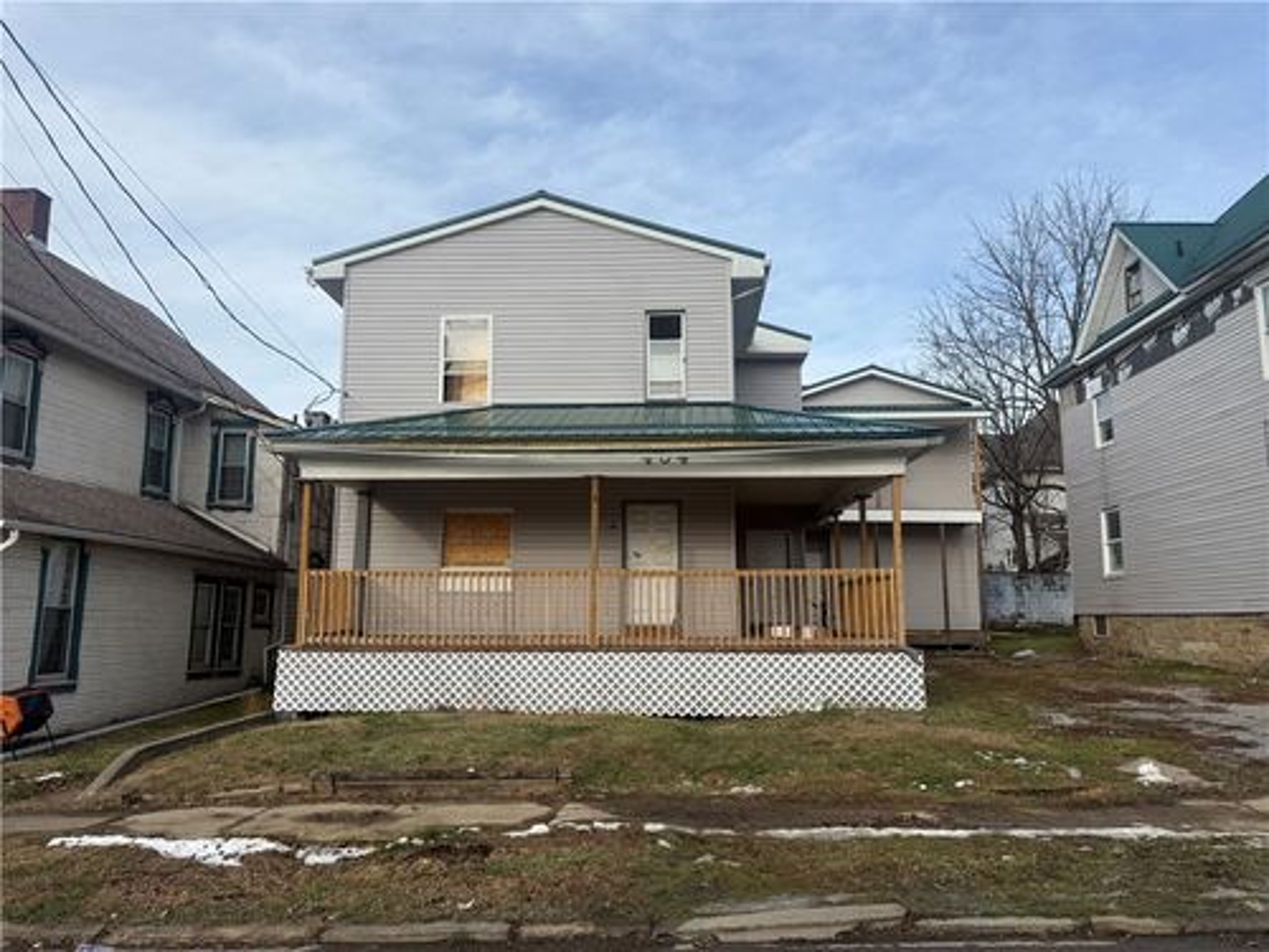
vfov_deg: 56.8
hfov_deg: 71.6
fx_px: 880
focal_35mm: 24
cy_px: 476
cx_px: 634
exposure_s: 1/2801
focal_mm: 6.76
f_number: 1.78
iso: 80
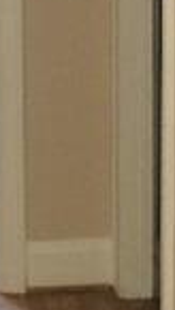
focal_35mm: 167
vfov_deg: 12.9
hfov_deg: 7.3
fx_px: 1372
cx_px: -17
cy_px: 105
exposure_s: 1/15
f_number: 2.2
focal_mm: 4.15
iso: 320
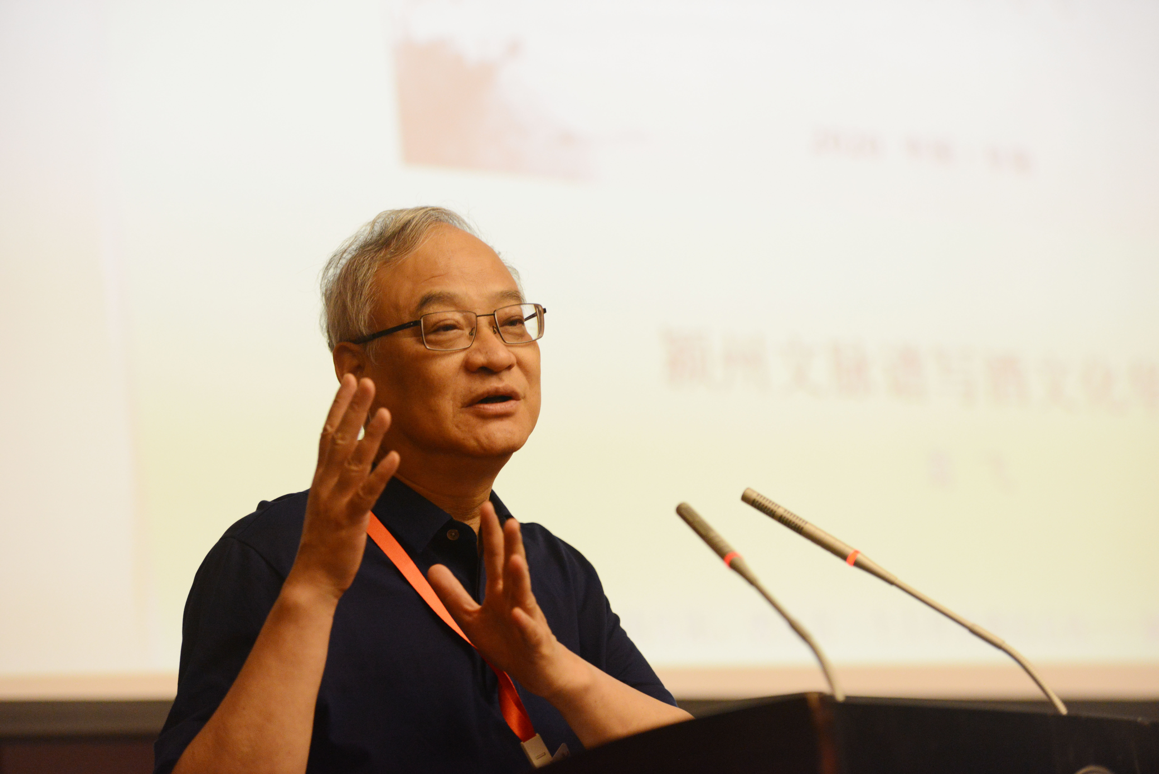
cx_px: 580
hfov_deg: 19.5
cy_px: 387
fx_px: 3381
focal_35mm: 105
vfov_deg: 13.1
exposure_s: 1/125
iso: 2800
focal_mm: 105
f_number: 3.2
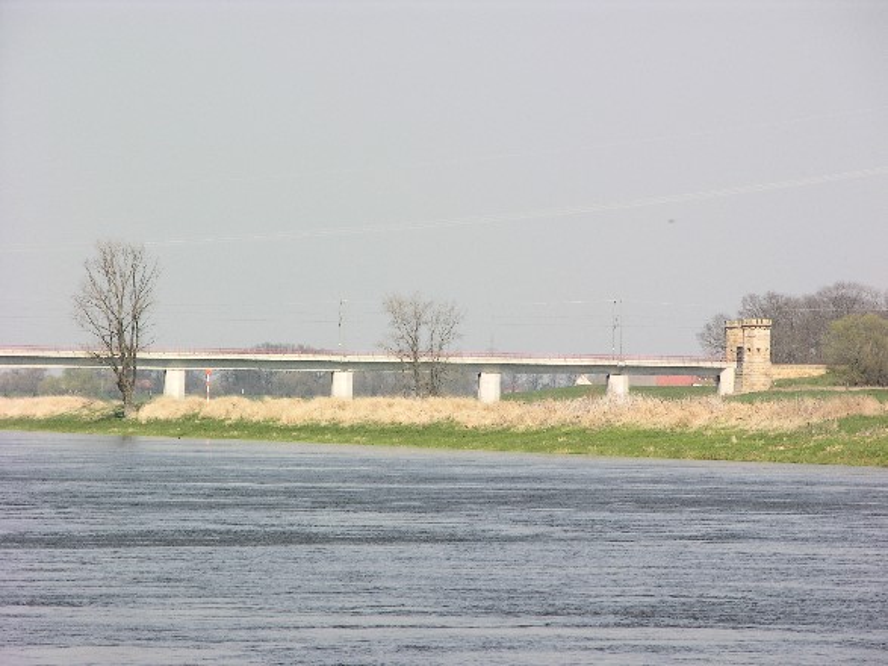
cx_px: 444
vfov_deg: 5.3
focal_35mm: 280
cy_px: 333
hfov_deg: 7.1
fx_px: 7181
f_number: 6.6
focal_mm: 71.2
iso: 50
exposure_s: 1/170
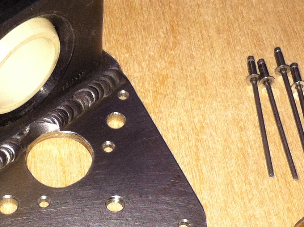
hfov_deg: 18.2
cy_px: 138
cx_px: 124
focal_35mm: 108
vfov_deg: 13.7
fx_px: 947
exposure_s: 1/39
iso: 80
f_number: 2.8
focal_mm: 3.85
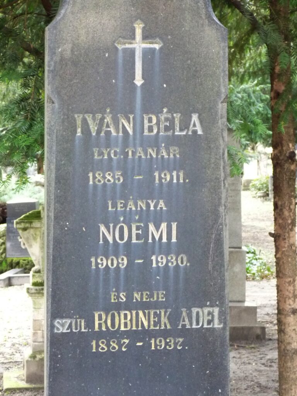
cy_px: 198
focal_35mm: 85
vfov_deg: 23.0
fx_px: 972
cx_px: 148
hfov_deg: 17.4
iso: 320
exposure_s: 1/30
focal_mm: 8.7
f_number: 3.2
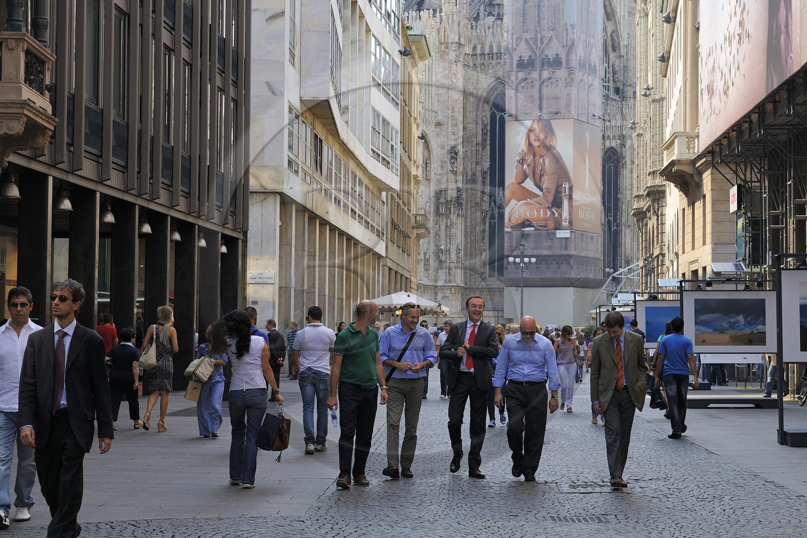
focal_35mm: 70
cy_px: 269
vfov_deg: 19.4
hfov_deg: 28.8
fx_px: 1569
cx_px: 404
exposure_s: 1/250
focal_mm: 70
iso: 200
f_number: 6.3
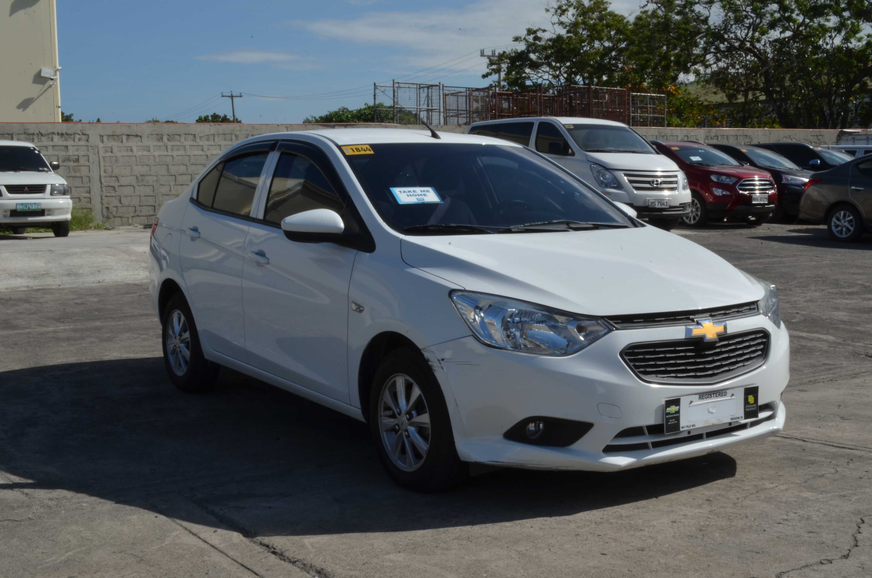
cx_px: 436
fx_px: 1088
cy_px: 289
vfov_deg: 29.7
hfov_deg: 43.7
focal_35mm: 45
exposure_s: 1/25
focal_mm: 30
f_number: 29
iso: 100
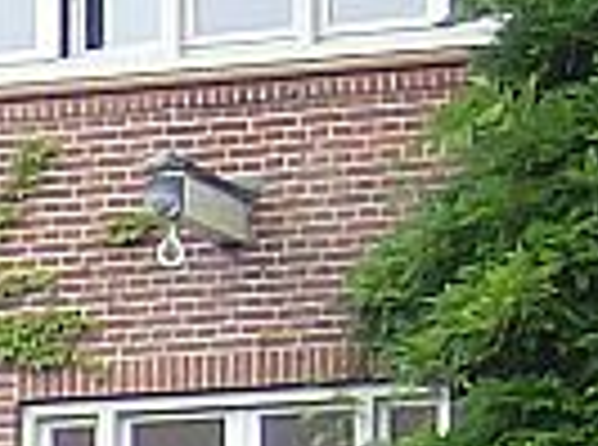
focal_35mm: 354
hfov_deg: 5.1
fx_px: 6099
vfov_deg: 4.0
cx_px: -1547
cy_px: 1534
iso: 100
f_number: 3.1
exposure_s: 1/190
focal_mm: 7.7
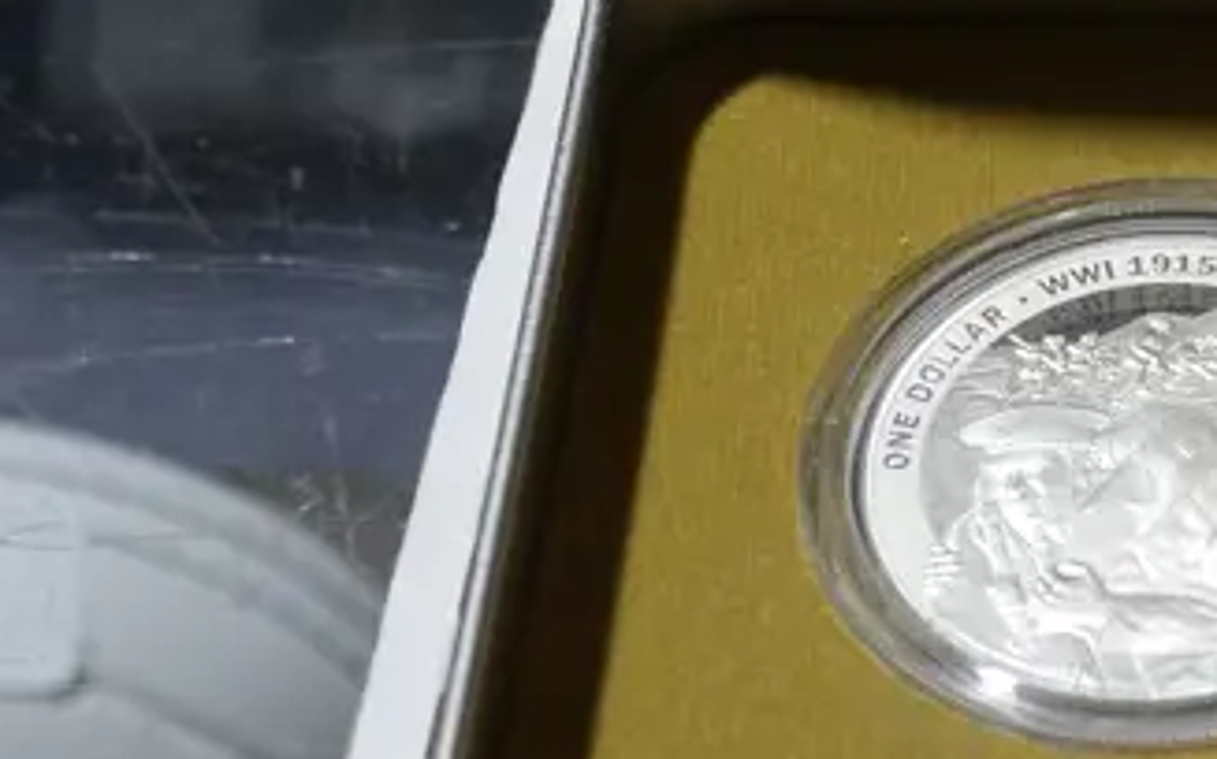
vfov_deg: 9.8
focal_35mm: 133
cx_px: 1772
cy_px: 218
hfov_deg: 14.7
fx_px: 4409
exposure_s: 1/60
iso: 200
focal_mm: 20
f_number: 4.4
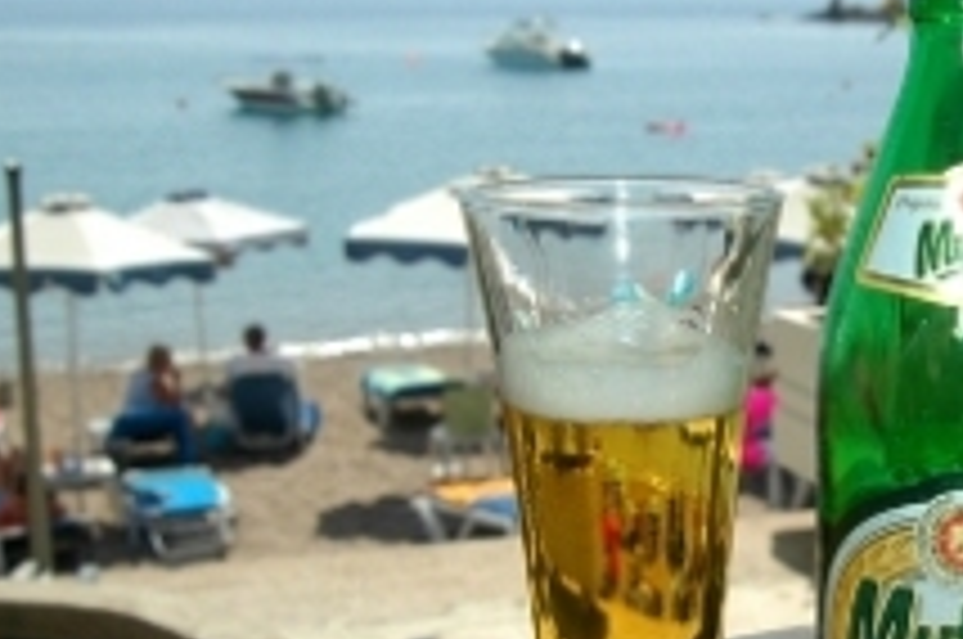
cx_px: 716
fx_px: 1843
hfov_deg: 28.9
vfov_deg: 19.6
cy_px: 400
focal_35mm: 69
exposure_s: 1/500
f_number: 7.1
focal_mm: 24
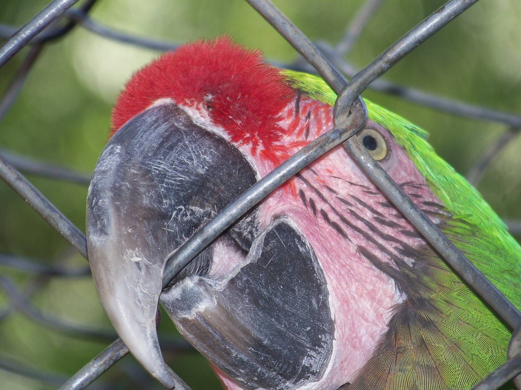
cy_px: 195
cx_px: 260
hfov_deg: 4.6
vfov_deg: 3.4
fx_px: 6502
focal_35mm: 432
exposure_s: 1/100
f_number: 4.8
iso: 64
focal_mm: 70.2
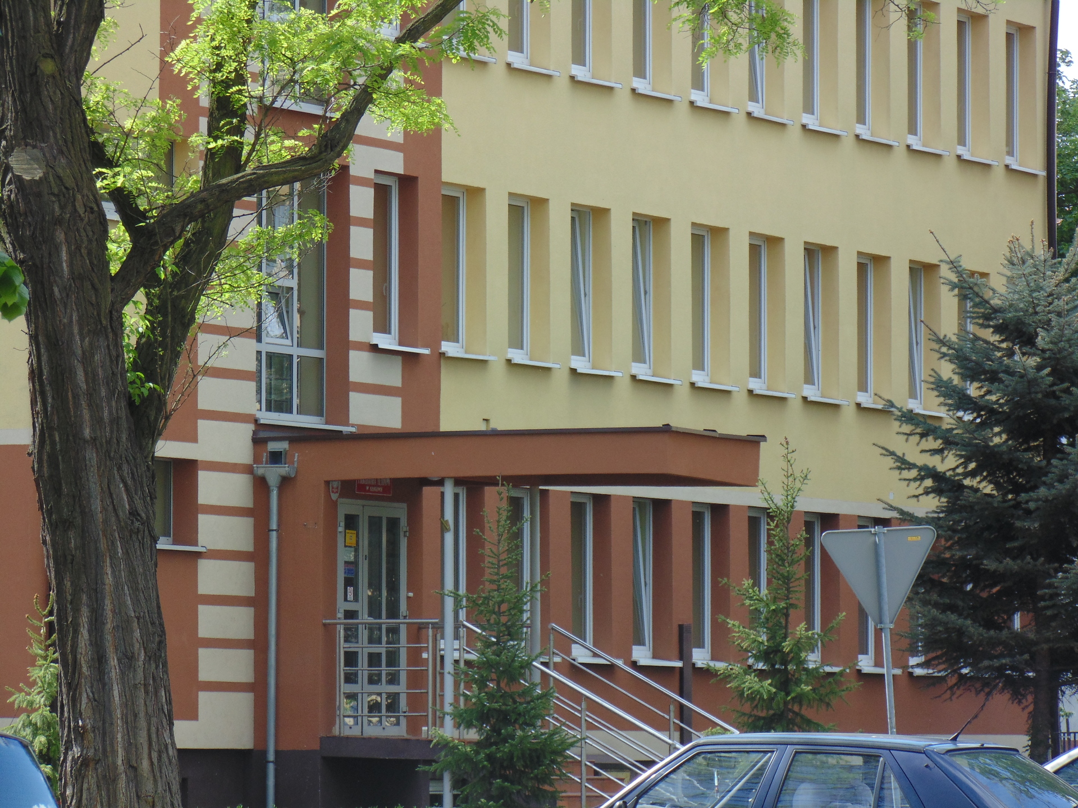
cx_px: 539
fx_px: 7349
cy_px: 404
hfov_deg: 8.4
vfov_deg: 6.3
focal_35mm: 236
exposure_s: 1/160
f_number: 5.6
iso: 80
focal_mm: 42.3
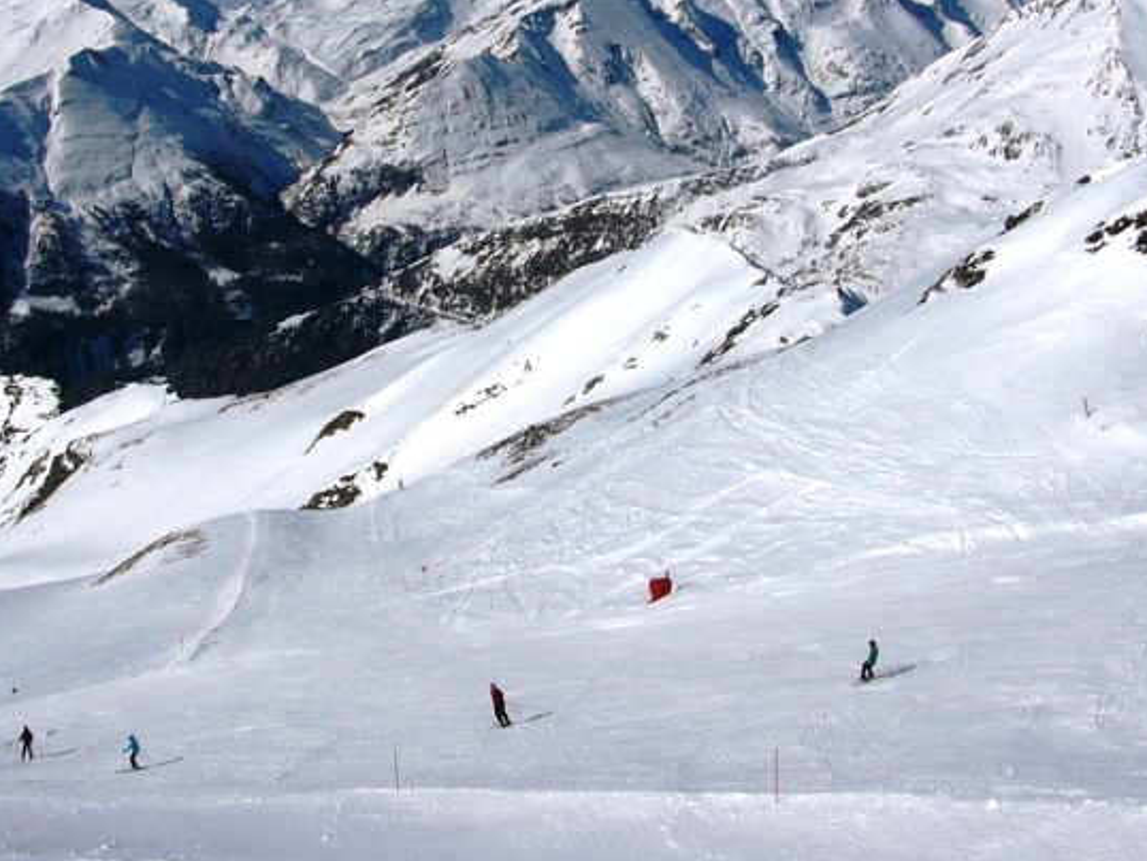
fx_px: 1724
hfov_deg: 36.7
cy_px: 277
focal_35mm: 52
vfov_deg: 27.9
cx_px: 490
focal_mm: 4.6
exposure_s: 1/1000
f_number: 8
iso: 50
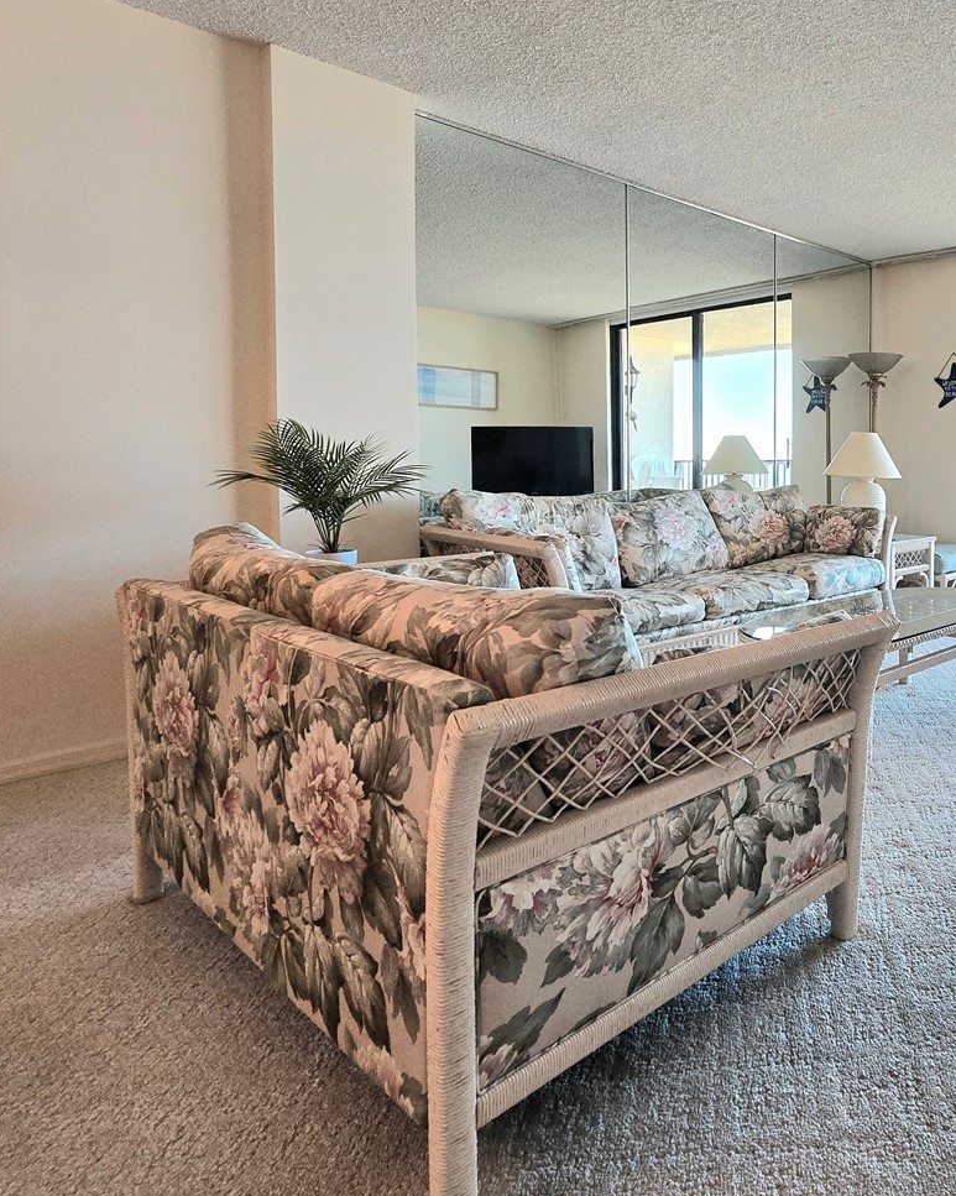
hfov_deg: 56.4
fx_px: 743
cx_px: 862
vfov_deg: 77.1
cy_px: 501
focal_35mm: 21
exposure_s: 1/60.2
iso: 50
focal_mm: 2.2
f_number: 2.2
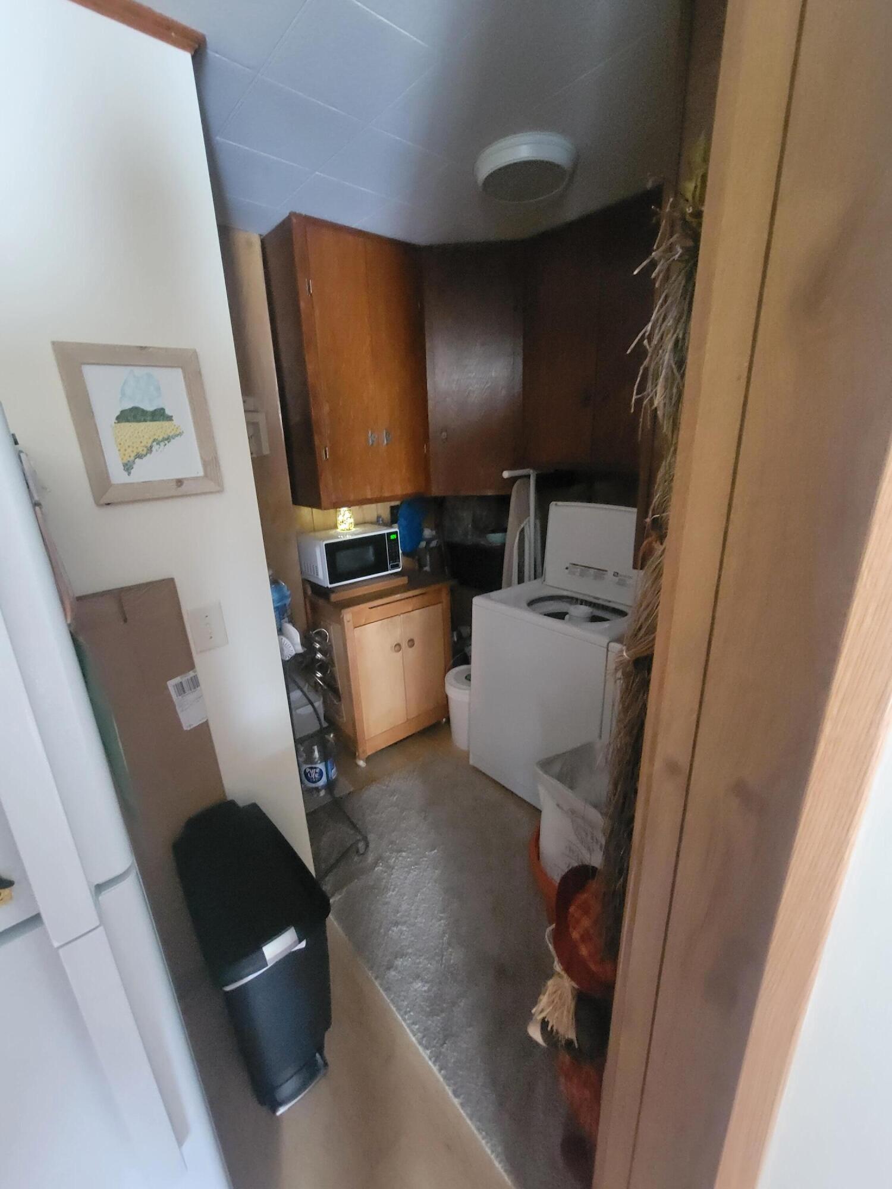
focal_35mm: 13
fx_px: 447
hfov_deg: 89.9
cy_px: 594
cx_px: 446
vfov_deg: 106.2
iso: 1600
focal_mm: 2.2
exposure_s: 1/24
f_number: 2.2
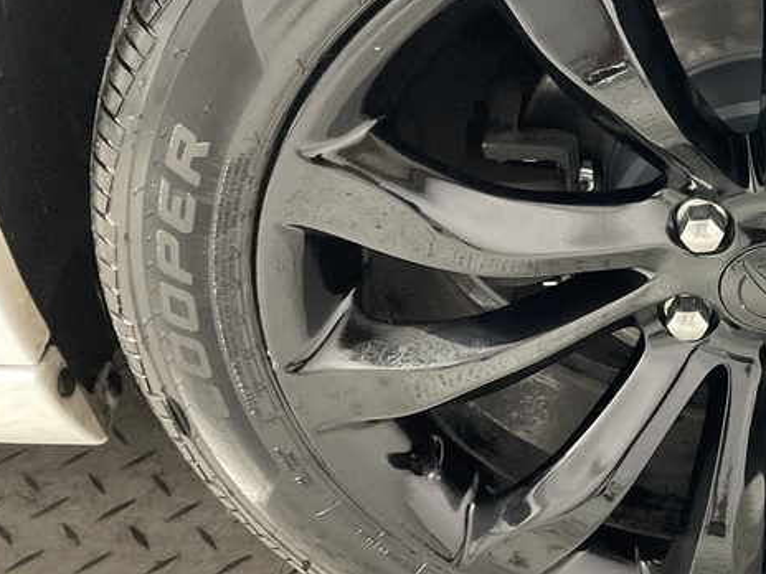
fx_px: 1328
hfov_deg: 29.9
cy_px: 233
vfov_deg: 24.4
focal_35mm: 60
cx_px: 771
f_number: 1.8
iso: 500
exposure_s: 1/30
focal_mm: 3
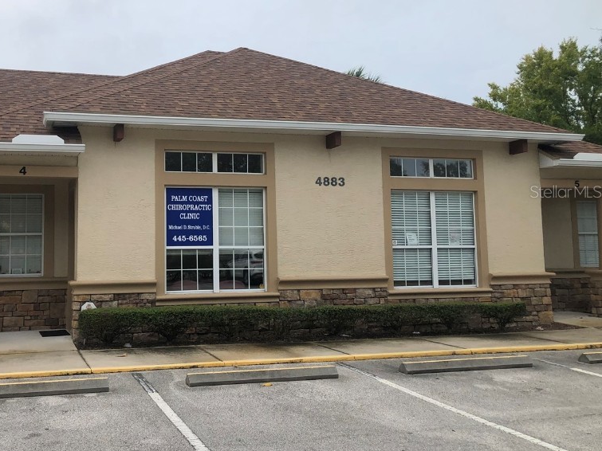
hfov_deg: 48.1
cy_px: 191
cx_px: 197
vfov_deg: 37.6
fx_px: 661
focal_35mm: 38
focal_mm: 3.99
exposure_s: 1/2088
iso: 20
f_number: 1.8
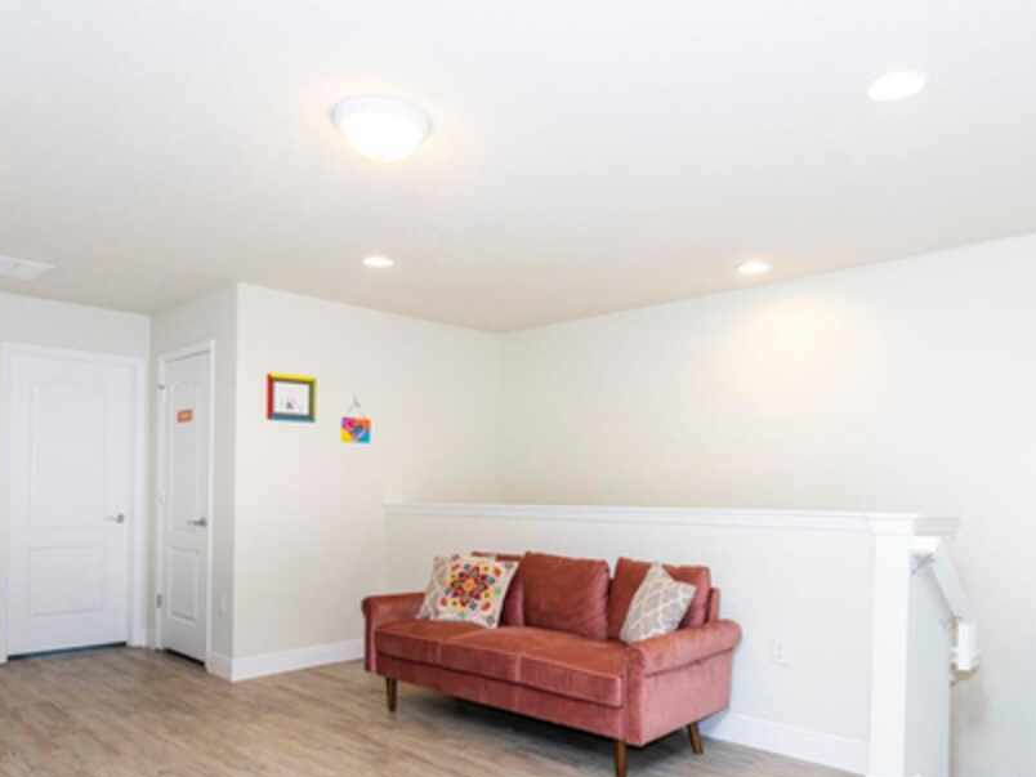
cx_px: 546
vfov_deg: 52.5
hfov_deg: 67.3
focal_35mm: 26
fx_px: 778
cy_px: 487
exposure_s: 1/25
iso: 1250
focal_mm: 17
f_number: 13
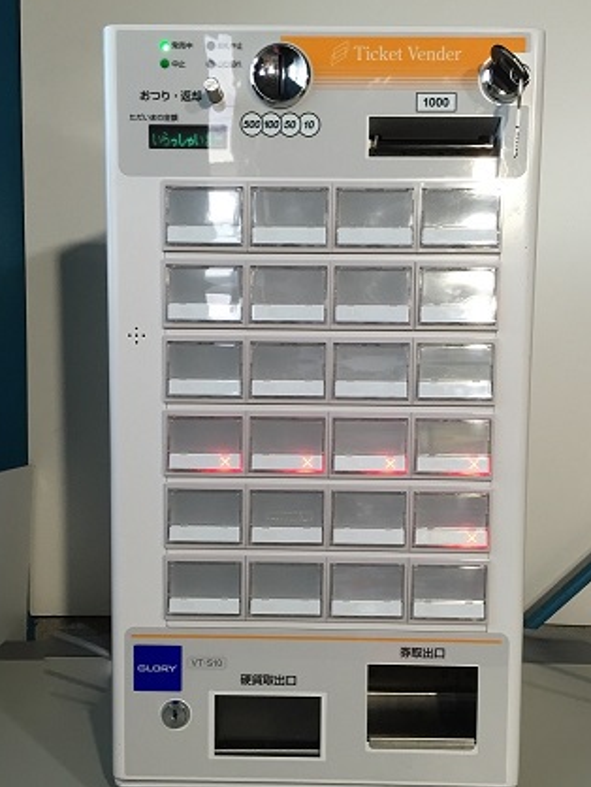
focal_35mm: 34
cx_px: 307
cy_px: 452
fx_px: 773
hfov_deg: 41.8
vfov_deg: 53.7
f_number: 2.2
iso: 100
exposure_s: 1/33
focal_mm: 4.15
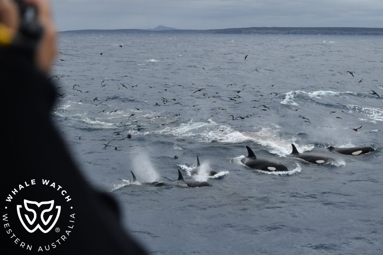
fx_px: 638
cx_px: 192
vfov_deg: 22.6
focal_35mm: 60
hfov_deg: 33.4
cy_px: 128
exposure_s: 1/8000
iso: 900
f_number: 5.6
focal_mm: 60
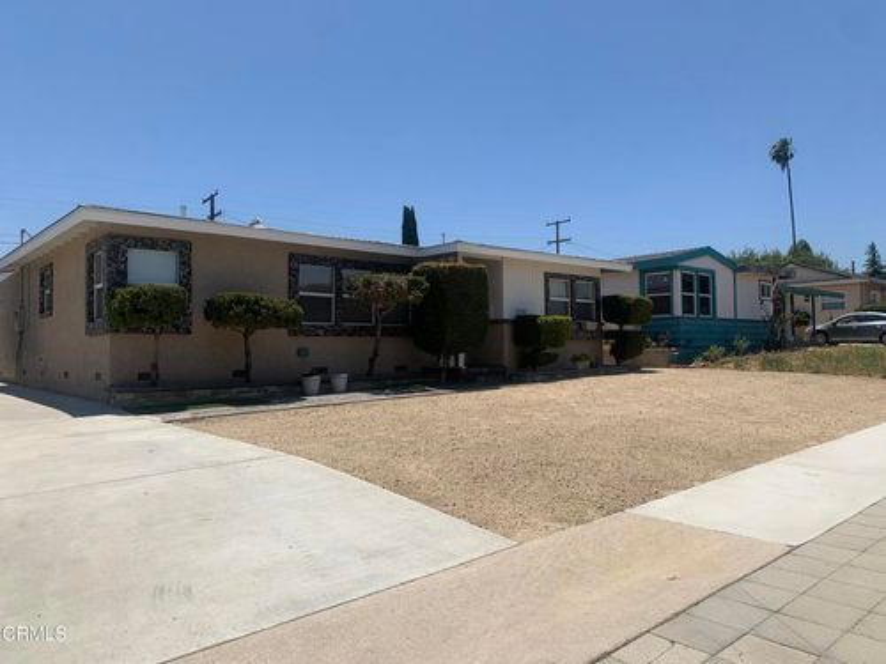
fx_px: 665
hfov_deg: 67.3
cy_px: 332
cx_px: 443
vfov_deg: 53.1
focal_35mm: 26
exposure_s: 1/4098
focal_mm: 4.25
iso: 25
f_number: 1.8
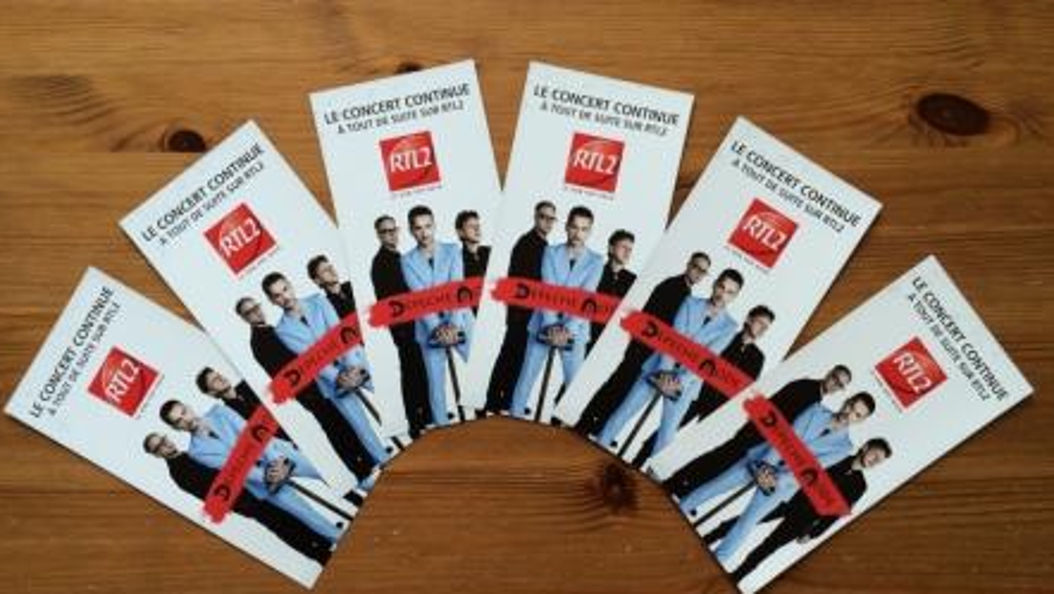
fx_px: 895
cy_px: 363
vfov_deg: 36.6
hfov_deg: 61.0
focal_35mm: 32
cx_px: 527
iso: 32
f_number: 2.2
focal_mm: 4.15
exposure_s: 1/105
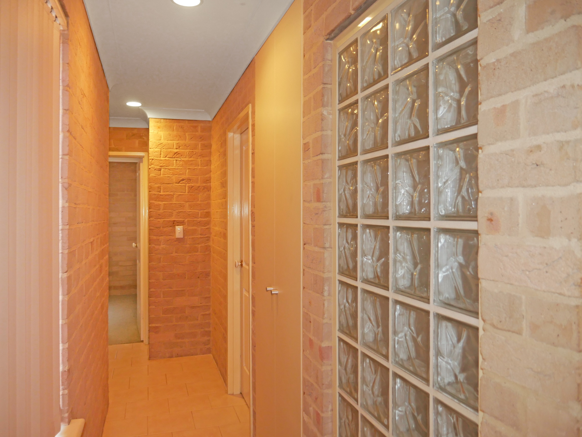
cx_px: 291
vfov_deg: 49.8
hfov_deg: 63.4
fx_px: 471
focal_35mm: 28
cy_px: 218
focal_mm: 14
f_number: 3.5
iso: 800
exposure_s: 1/60
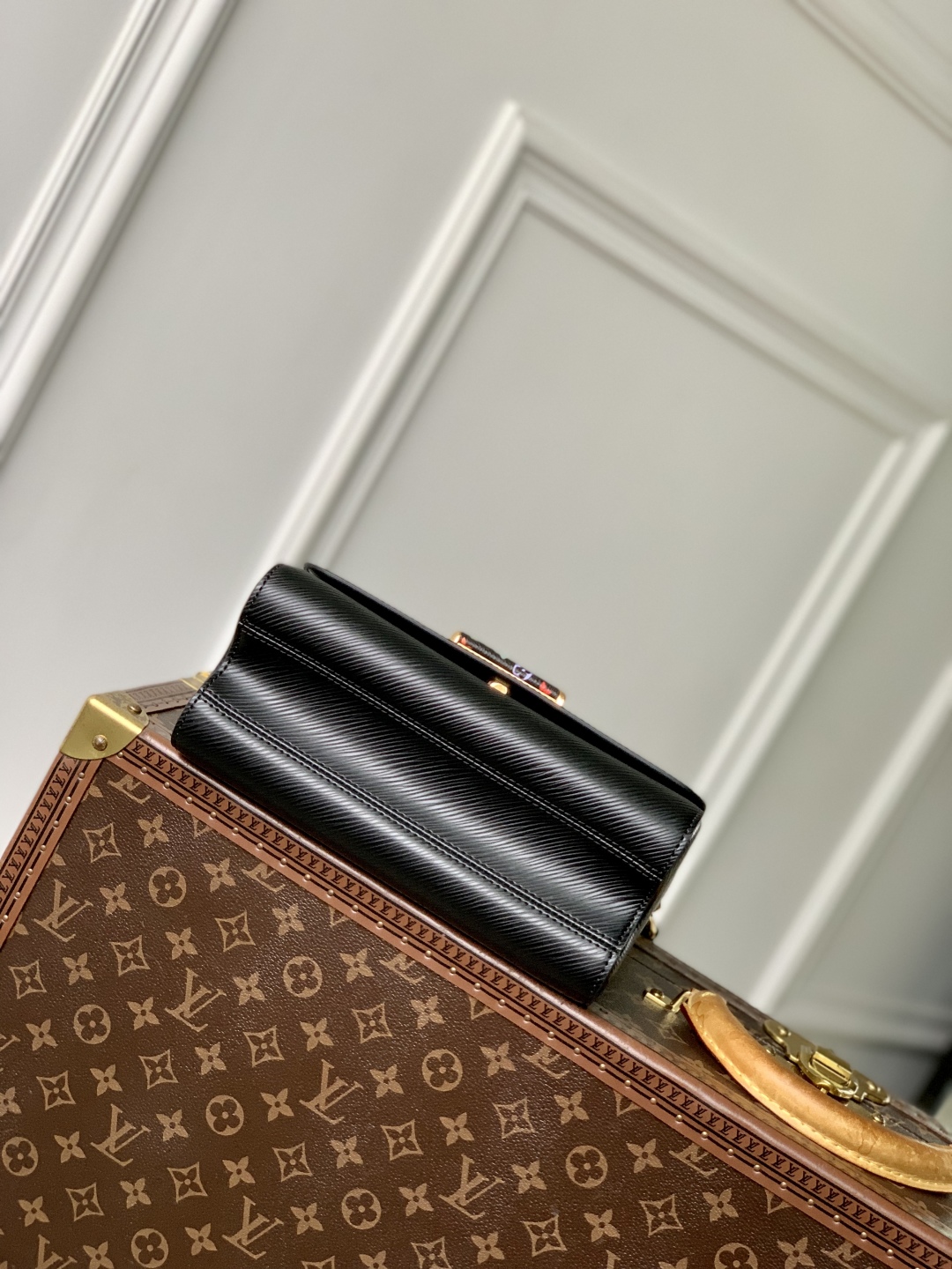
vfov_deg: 36.8
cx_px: 476
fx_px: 1907
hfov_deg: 28.0
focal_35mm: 52
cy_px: 634
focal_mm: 6
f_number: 2.4
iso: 125
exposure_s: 1/122
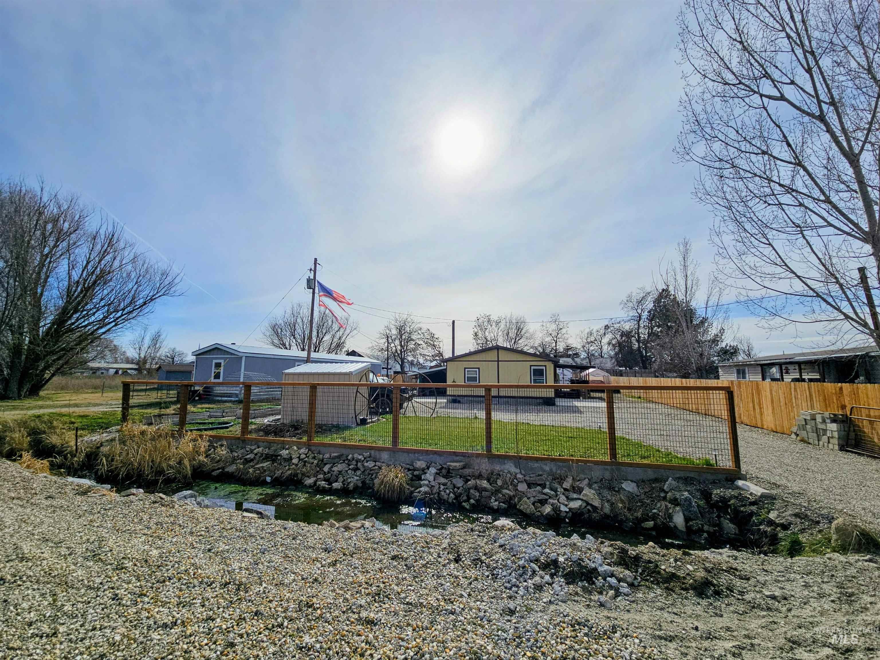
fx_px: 330
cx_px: 440
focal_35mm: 13
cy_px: 330
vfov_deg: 89.9
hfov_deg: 106.2
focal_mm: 2.2
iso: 50
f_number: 2.2
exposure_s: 1/8201
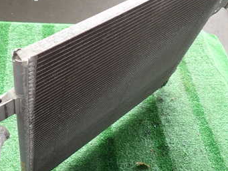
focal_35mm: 44
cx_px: 105
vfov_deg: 32.7
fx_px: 290
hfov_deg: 42.9
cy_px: 61
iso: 200
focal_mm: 4.5
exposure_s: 1/50
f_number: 2
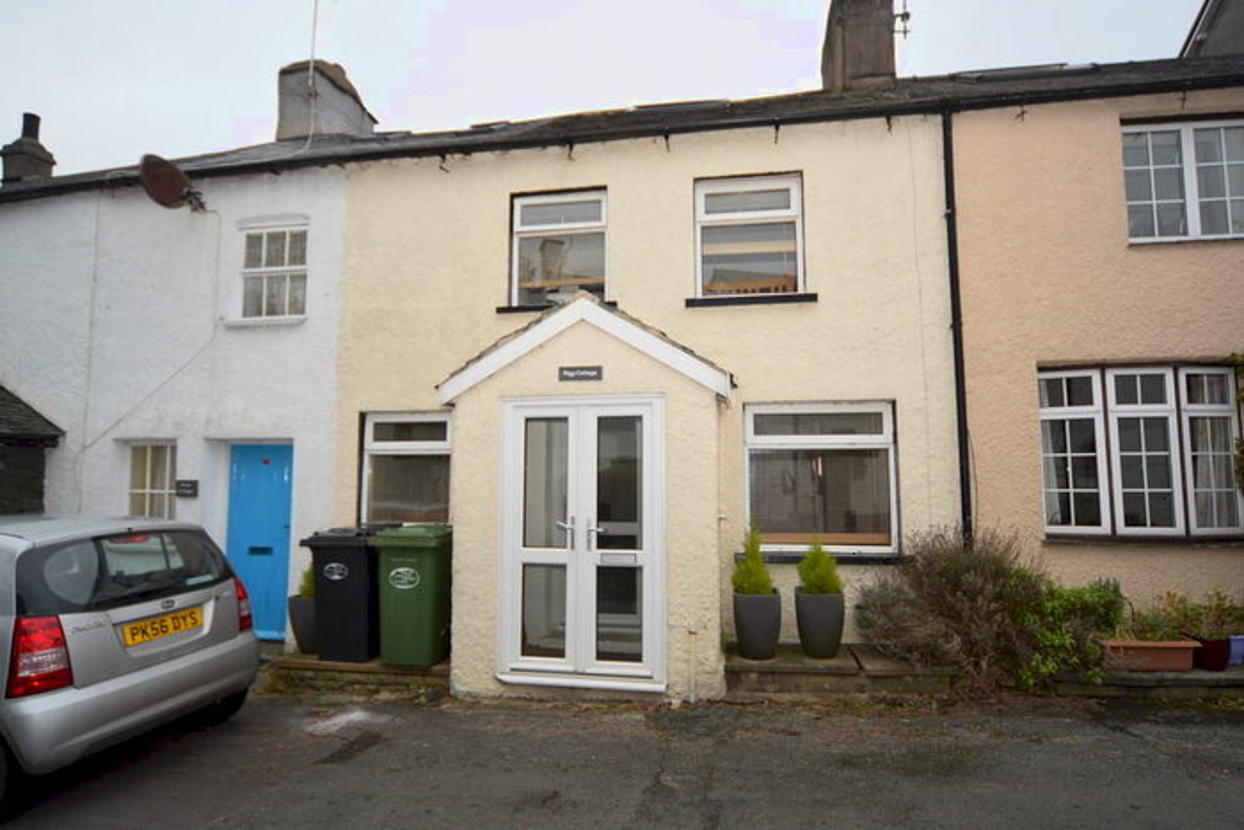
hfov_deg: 90.0
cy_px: 415
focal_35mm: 18
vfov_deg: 67.4
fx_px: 622
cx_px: 622
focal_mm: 12
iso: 360
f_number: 5.6
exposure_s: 1/125
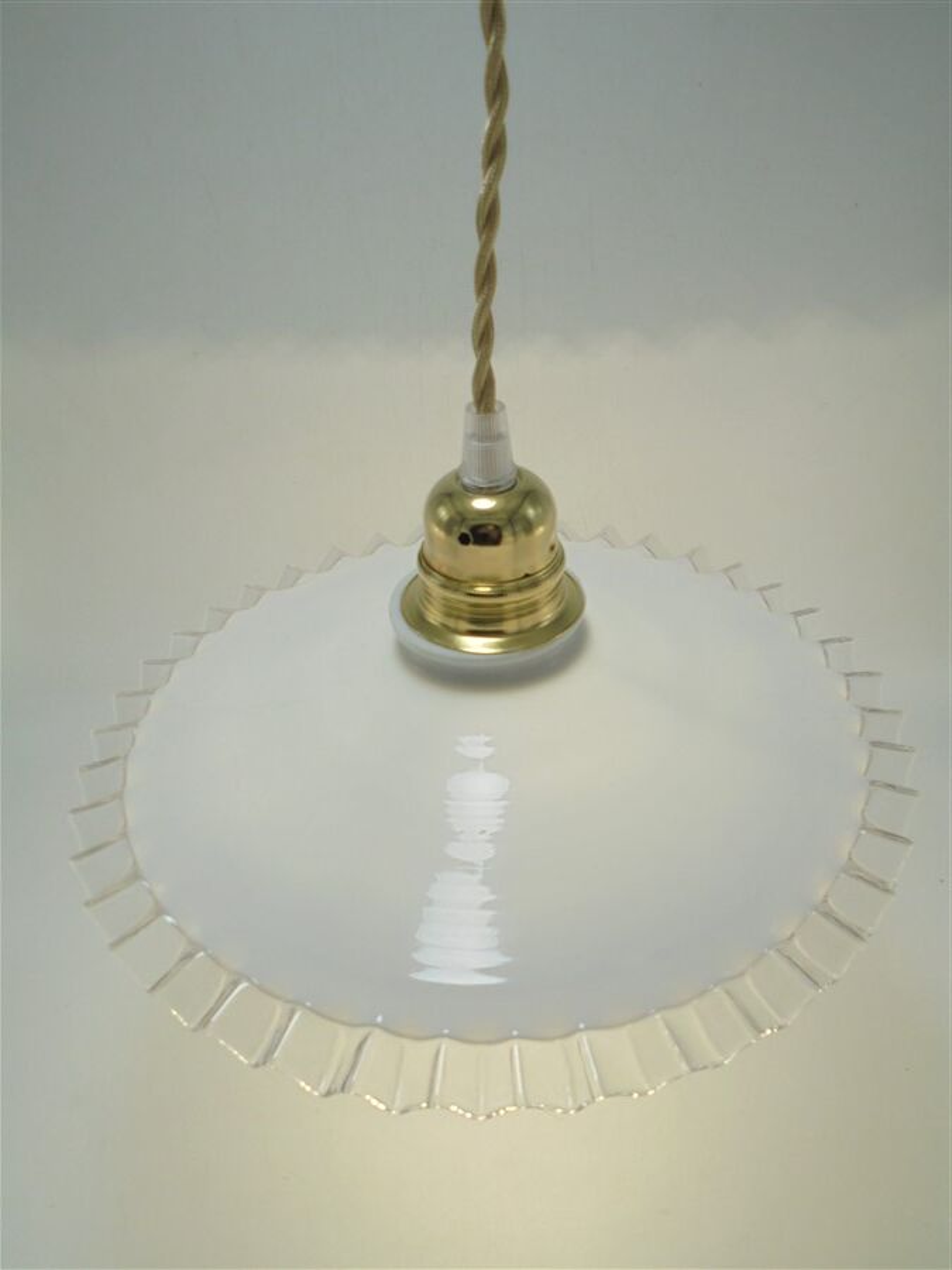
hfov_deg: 48.2
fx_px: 1063
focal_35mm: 29
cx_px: 476
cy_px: 635
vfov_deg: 61.7
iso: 100
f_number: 3.7
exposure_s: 1/320
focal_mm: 5.3
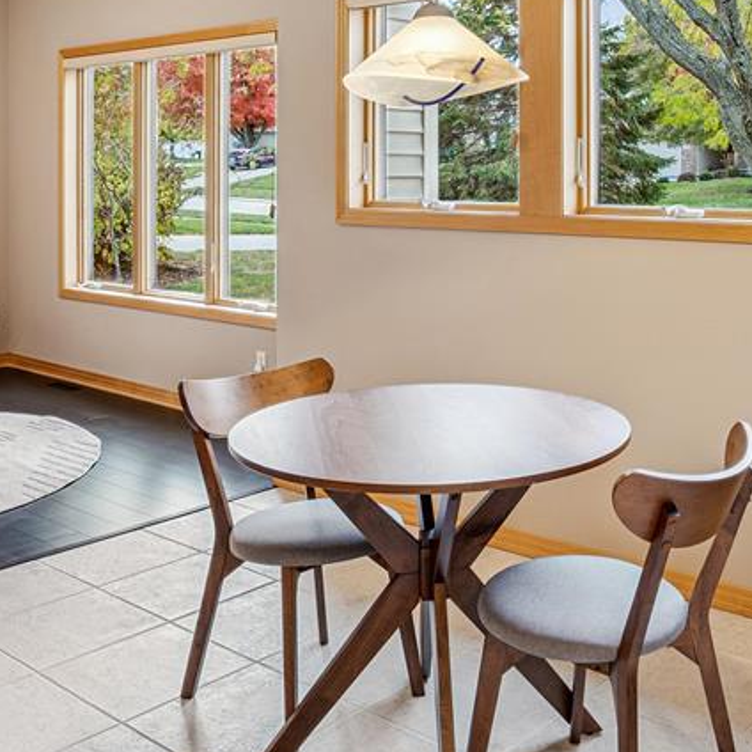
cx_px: 534
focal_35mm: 41
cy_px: 194
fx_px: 1008
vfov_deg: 39.9
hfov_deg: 40.1
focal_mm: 16
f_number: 9
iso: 400
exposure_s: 1/13
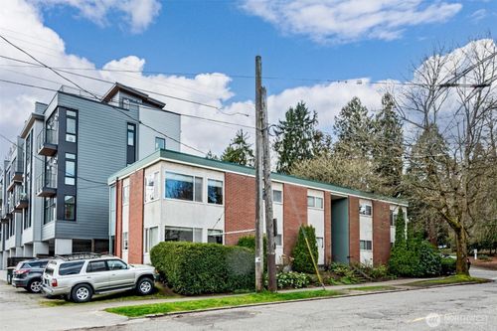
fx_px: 221
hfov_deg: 96.8
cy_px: 166
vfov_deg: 73.7
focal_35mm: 16
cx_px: 248
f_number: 9
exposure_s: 1/320
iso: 320
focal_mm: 16
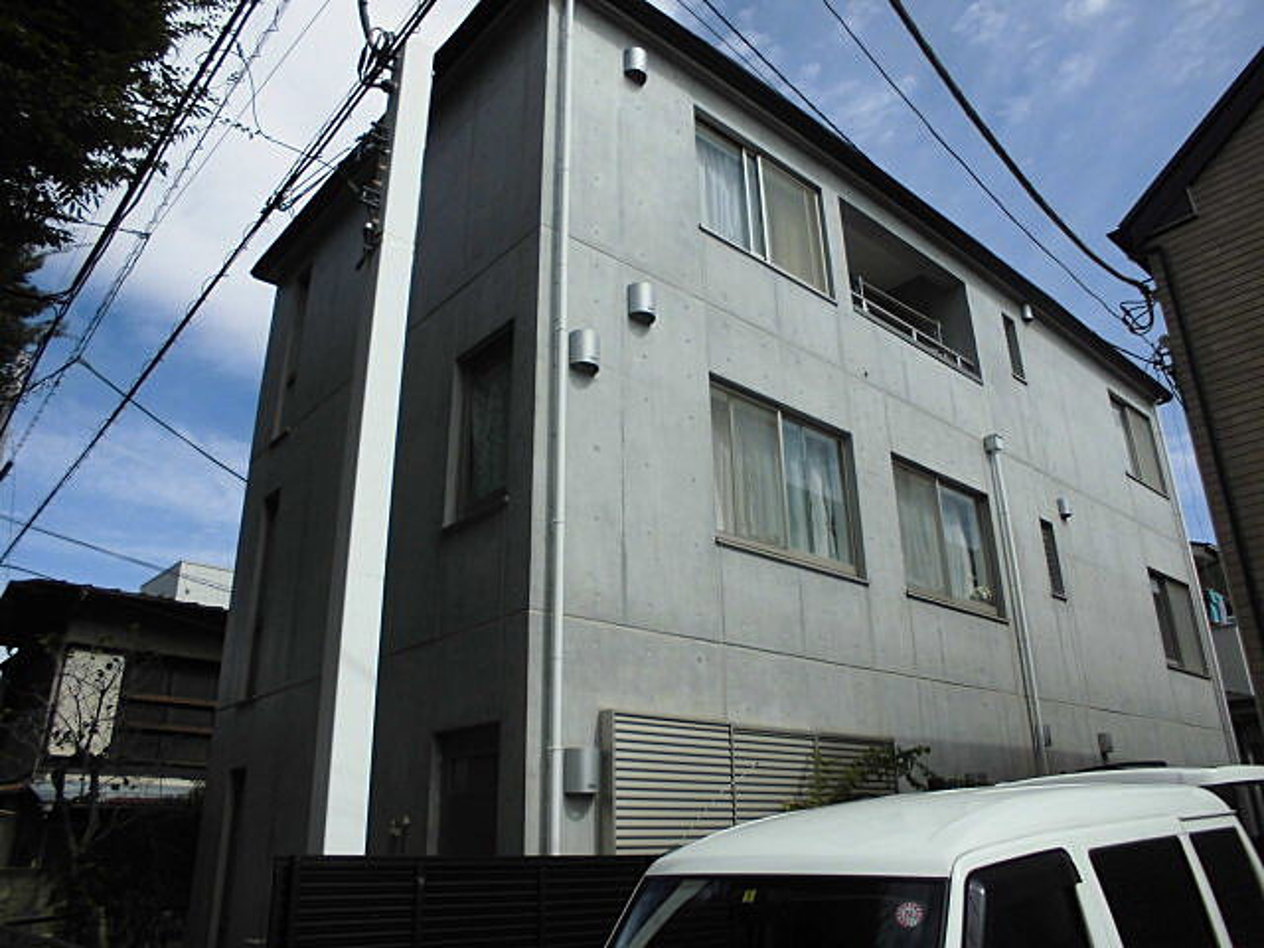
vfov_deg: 53.1
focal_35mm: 26
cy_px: 474
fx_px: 949
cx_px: 632
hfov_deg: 67.3
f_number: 11.3
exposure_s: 1/125
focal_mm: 4.6
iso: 100
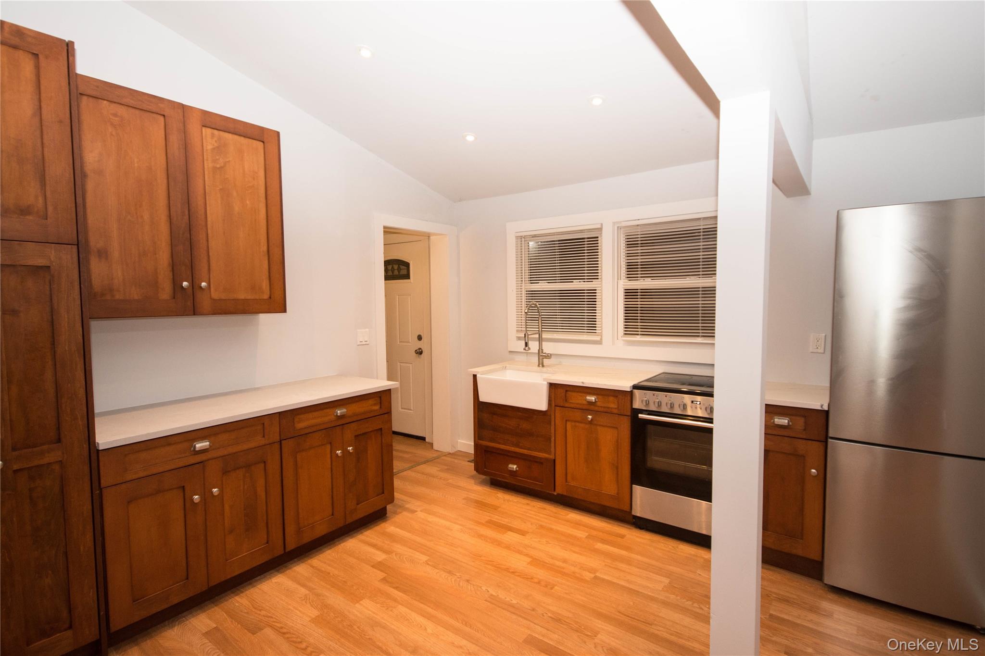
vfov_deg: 67.4
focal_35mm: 18
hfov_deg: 90.0
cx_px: 492
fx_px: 492
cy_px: 328
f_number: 5.6
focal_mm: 12
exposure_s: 1/60
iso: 400
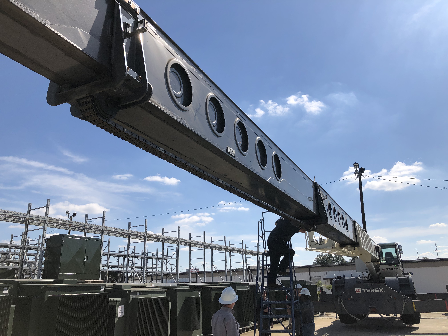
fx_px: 362
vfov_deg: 49.7
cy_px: 168
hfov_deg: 63.4
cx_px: 224
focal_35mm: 28
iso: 20
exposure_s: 1/3247
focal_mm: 3.99
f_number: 1.8
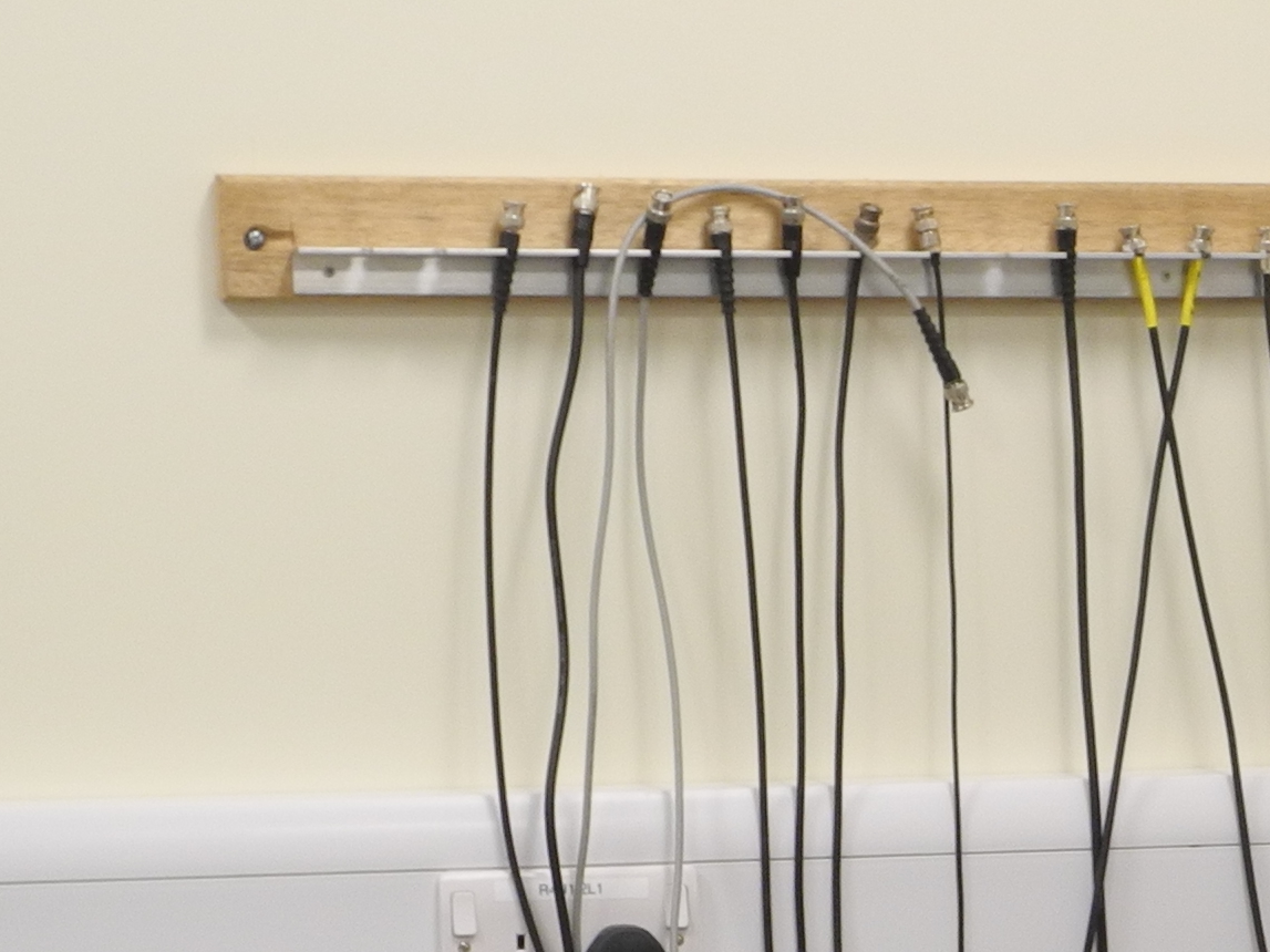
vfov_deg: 9.2
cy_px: 1169
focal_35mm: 159
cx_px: 1569
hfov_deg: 12.1
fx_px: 5833
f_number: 3.5
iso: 140
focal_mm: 10.7
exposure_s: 1/30
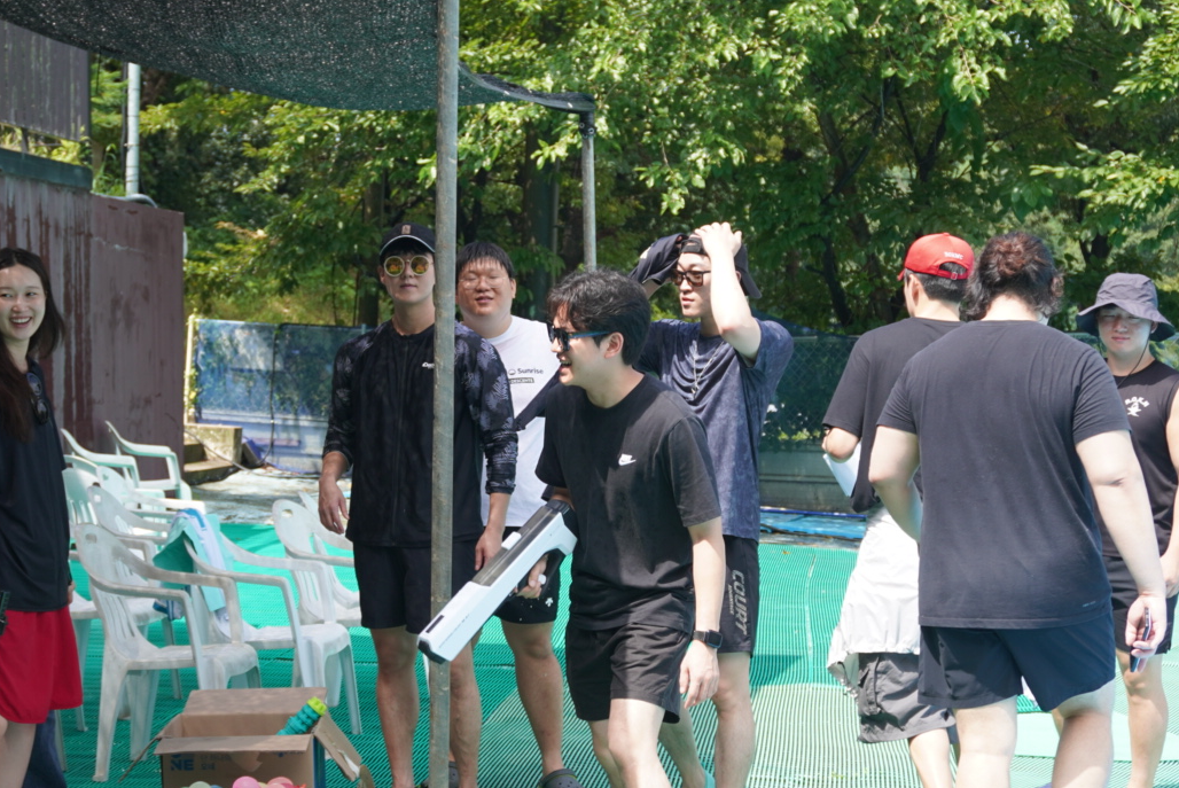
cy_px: 413
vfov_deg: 20.6
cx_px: 510
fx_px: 2163
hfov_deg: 30.5
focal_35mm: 66
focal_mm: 28
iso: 100
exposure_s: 1/250
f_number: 5
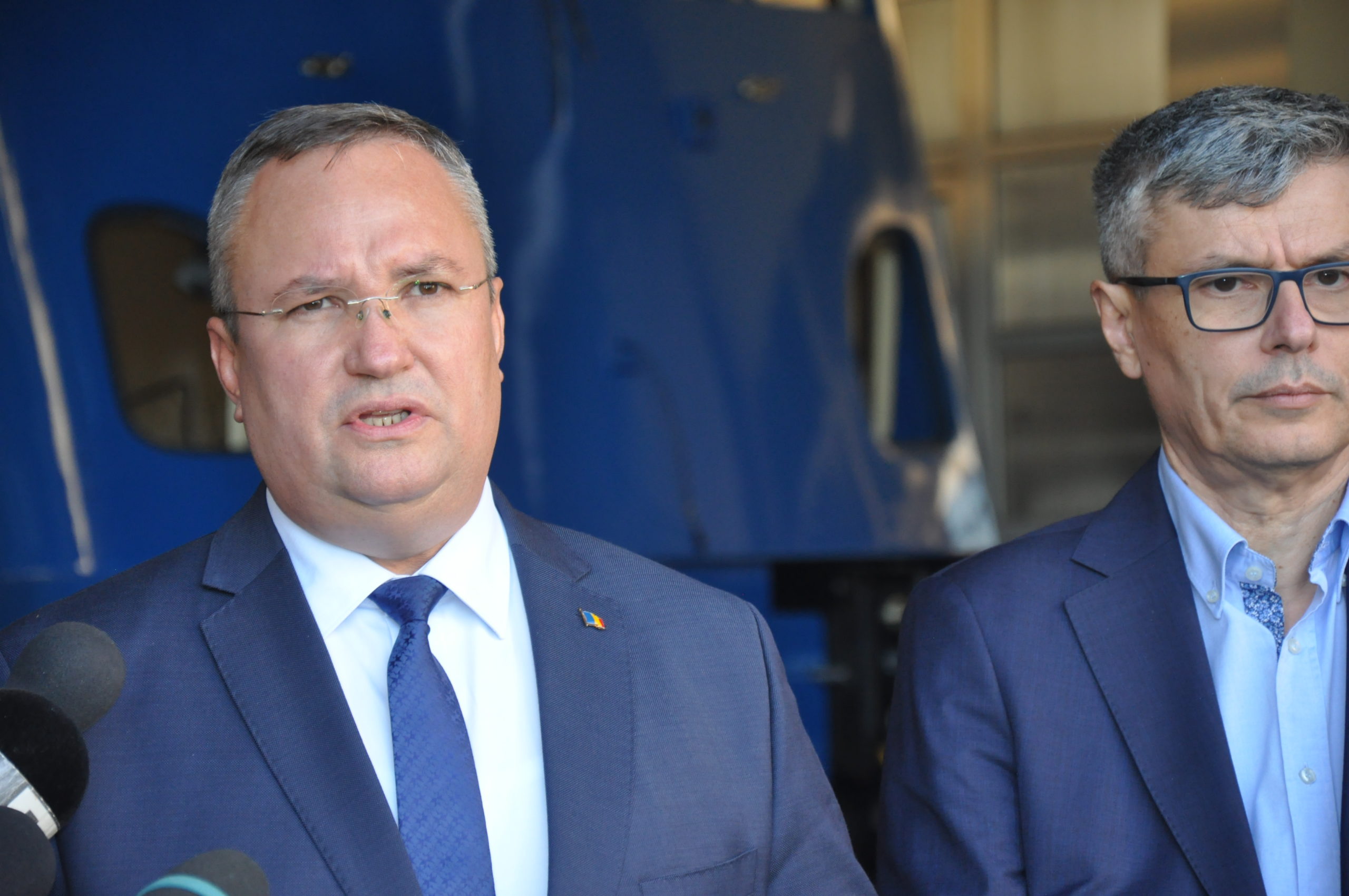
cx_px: 674
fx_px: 5894
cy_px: 448
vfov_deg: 8.7
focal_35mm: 158
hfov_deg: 13.1
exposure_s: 1/125
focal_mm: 105
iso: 800
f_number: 5.6
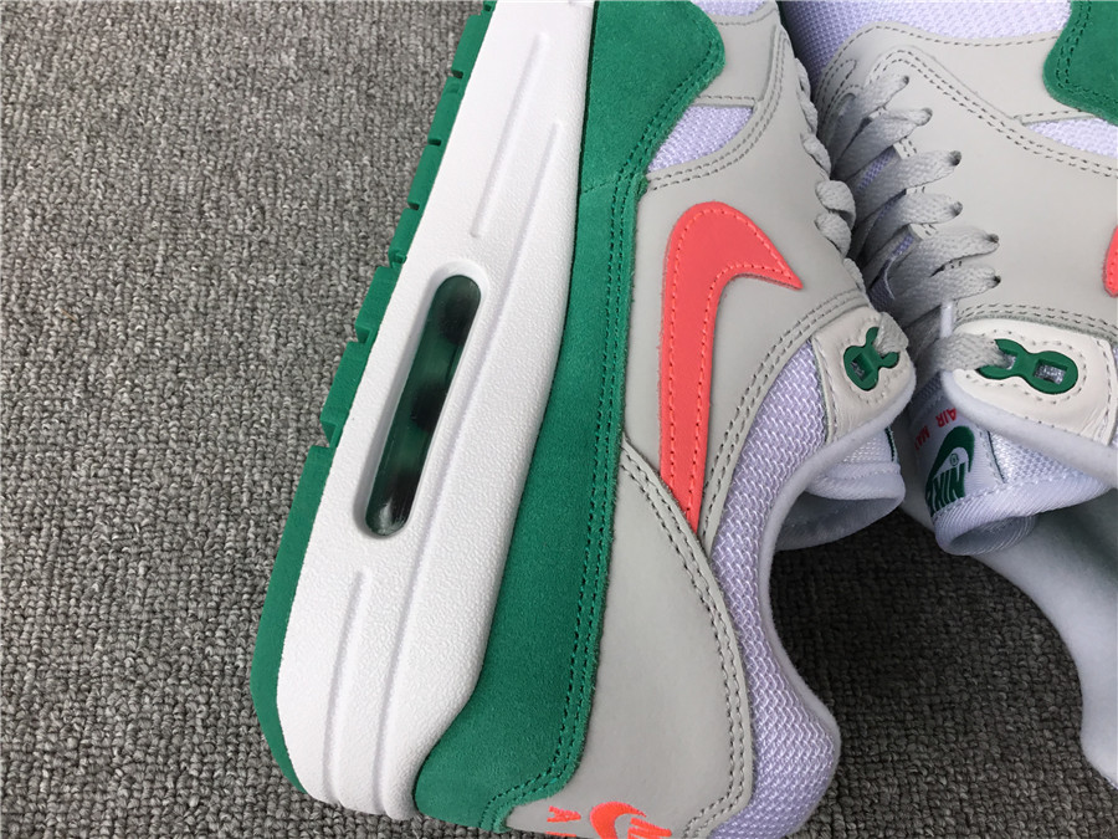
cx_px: 559
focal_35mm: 31
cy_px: 420
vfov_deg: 45.4
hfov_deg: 58.4
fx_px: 1001
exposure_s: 1/50
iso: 32
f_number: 2.4
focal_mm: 3.3
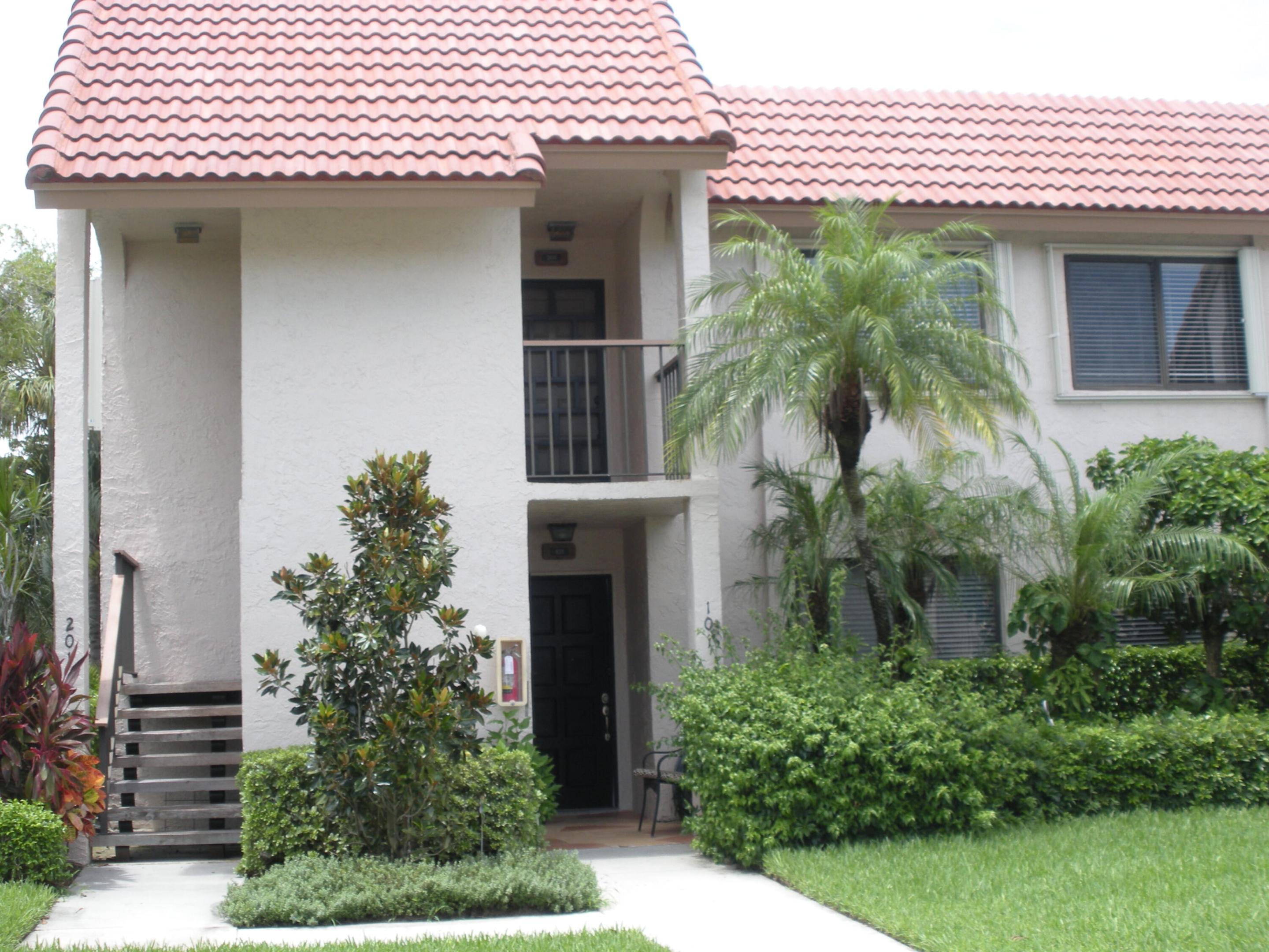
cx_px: 634
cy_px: 476
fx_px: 1906
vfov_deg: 28.0
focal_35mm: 52
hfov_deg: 36.8
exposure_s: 1/160
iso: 64
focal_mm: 9.1
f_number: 4.4
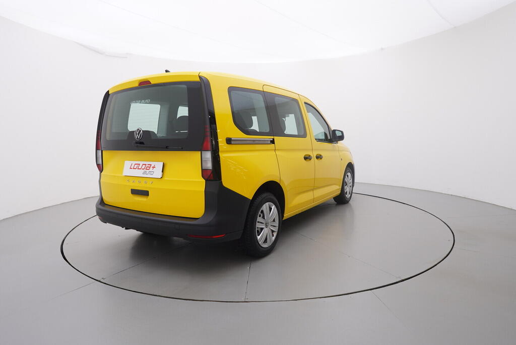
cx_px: 258
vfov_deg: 56.2
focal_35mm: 22
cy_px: 172
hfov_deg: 77.3
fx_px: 323
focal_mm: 15
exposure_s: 1/80
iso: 200
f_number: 5
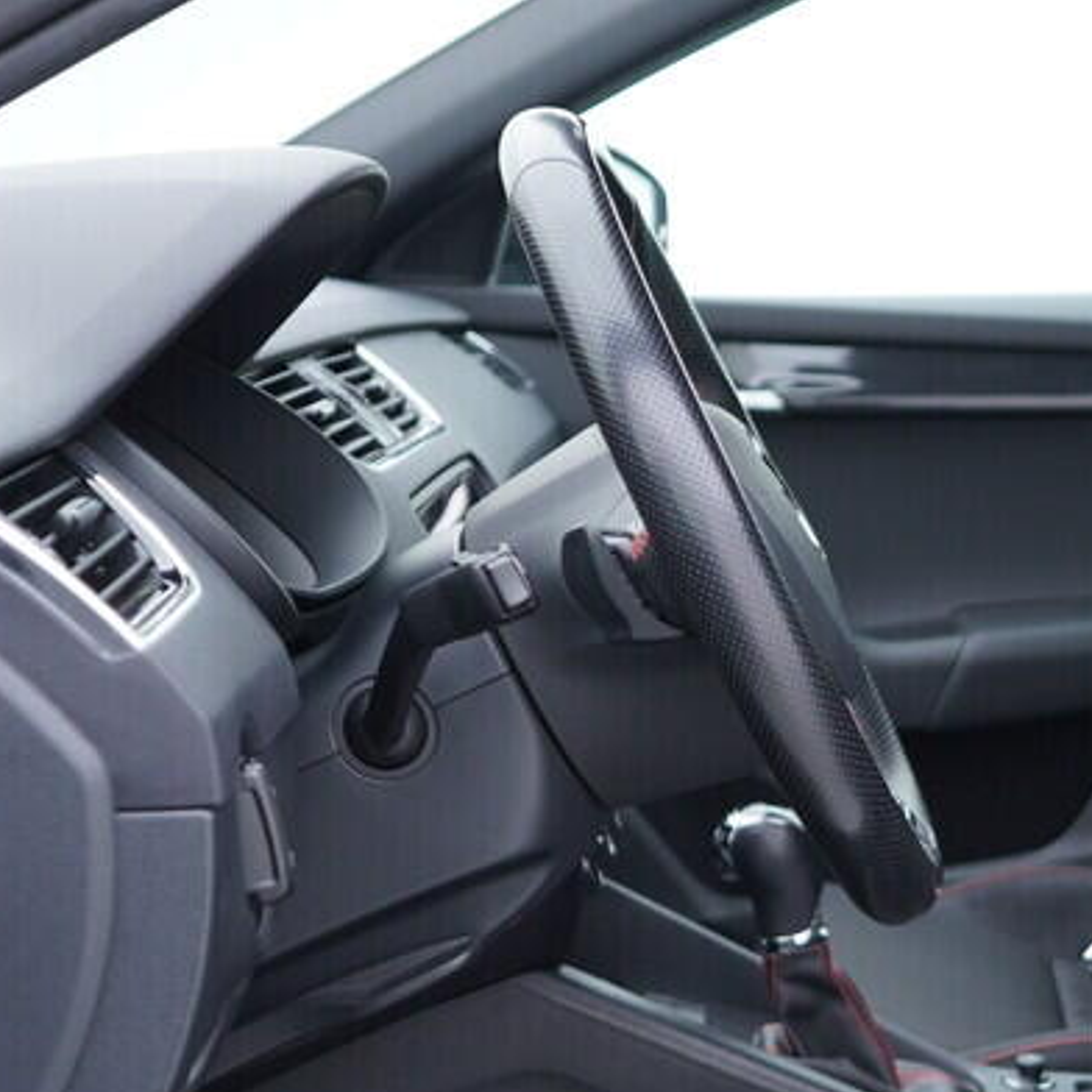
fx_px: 2855
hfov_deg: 20.7
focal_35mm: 80
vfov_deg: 21.6
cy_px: 748
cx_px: 1167
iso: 200
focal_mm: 24
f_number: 2.8
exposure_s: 1/40
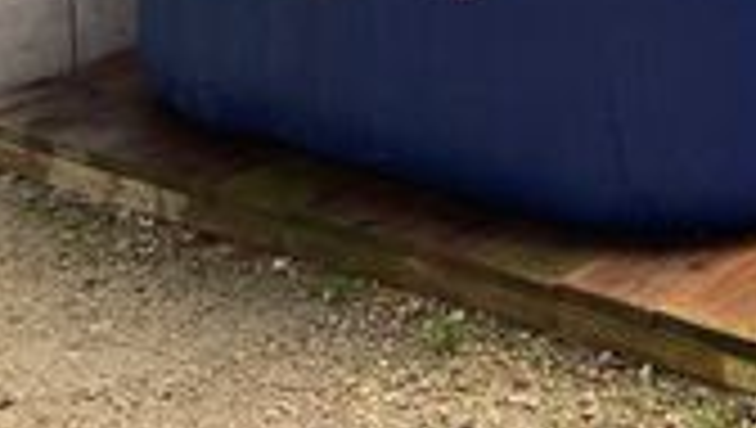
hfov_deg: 20.0
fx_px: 2027
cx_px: 864
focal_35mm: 101
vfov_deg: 11.0
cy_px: -423
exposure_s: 1/256
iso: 32
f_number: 1.8
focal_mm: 4.25
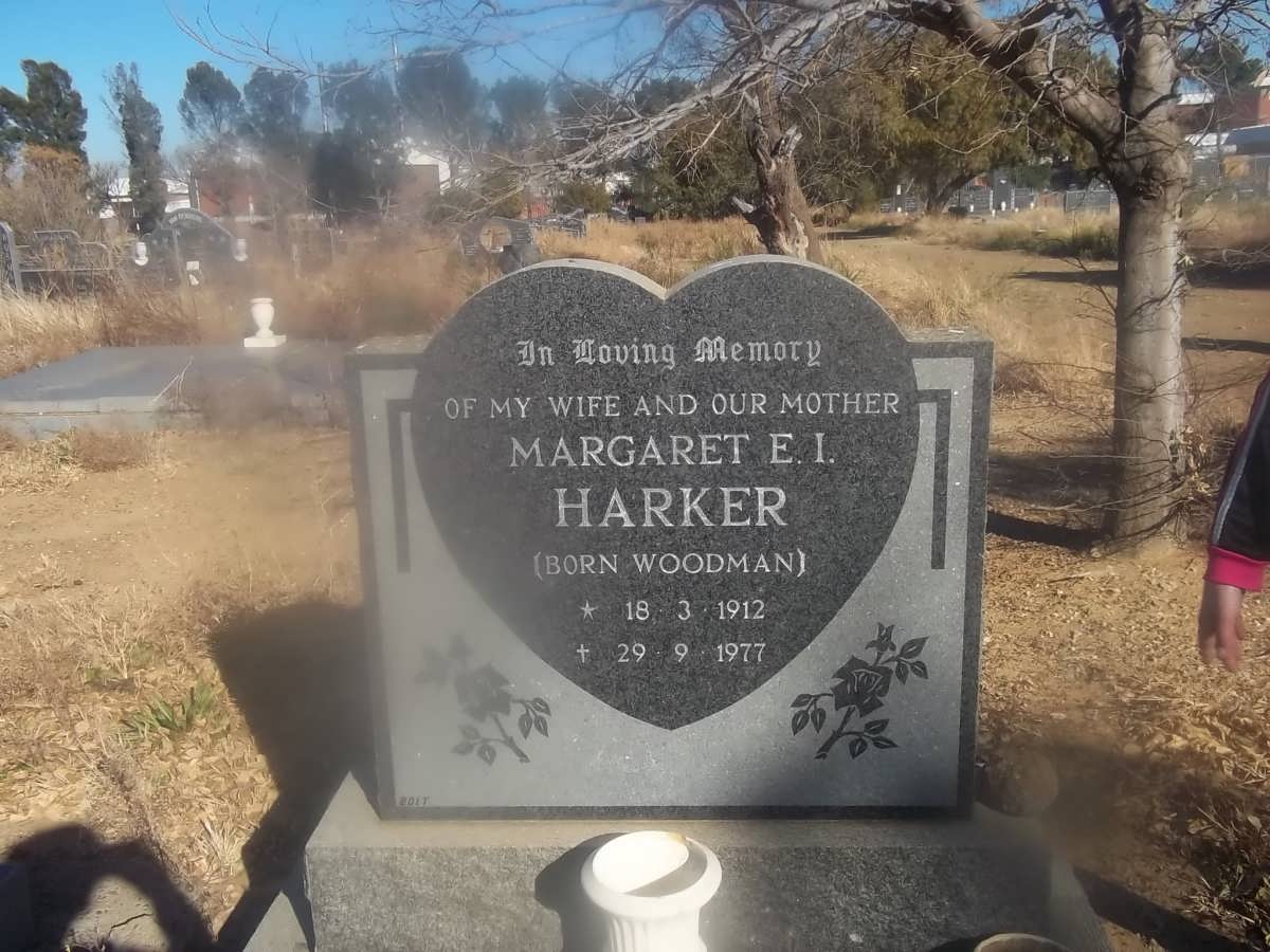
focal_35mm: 32
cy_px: 476
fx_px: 1174
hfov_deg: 56.8
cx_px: 635
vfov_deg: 44.2
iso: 80
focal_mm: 5.7
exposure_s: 1/500
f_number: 5.5
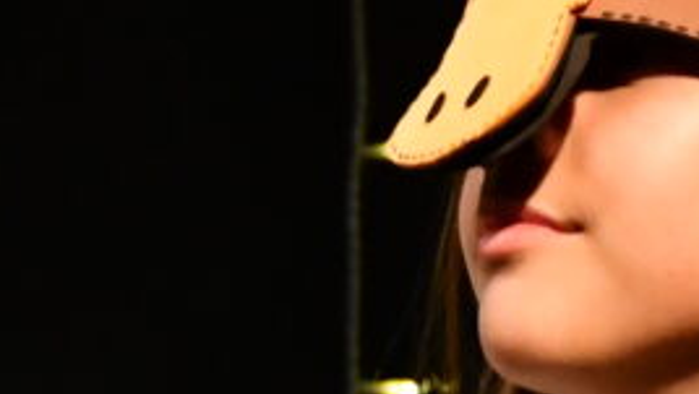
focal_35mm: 839
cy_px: 1104
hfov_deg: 2.6
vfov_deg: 1.4
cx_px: -438
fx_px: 15557
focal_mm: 75
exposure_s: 1/125
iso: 3600
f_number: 5
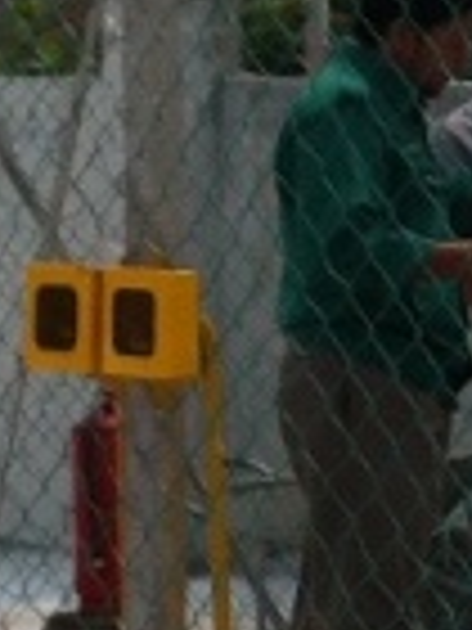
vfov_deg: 7.8
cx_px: 1007
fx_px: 4636
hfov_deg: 5.7
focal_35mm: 255
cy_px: 367
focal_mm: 3.85
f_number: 2.8
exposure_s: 1/2011
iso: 80
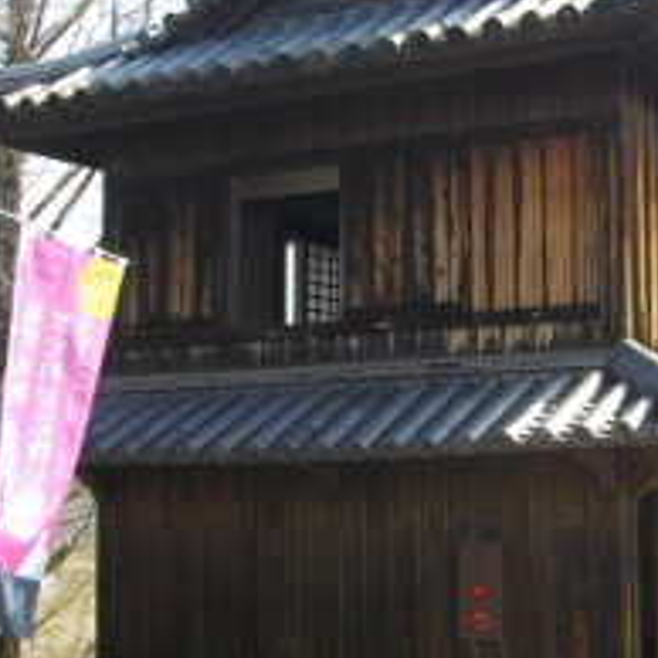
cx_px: 590
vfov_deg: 23.6
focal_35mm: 73
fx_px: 1570
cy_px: 270
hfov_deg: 23.1
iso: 100
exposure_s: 1/500
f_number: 2.9
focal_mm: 5.7
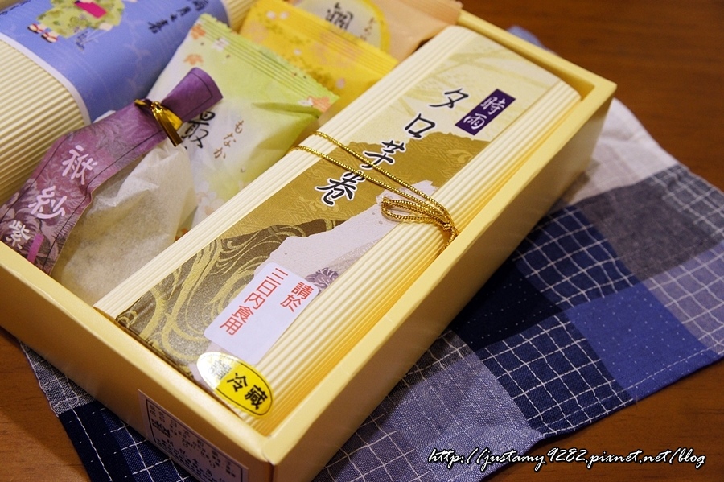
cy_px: 241
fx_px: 874
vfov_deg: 30.8
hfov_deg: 45.0
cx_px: 362
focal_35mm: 44
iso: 1000
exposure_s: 1/50
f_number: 5
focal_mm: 29
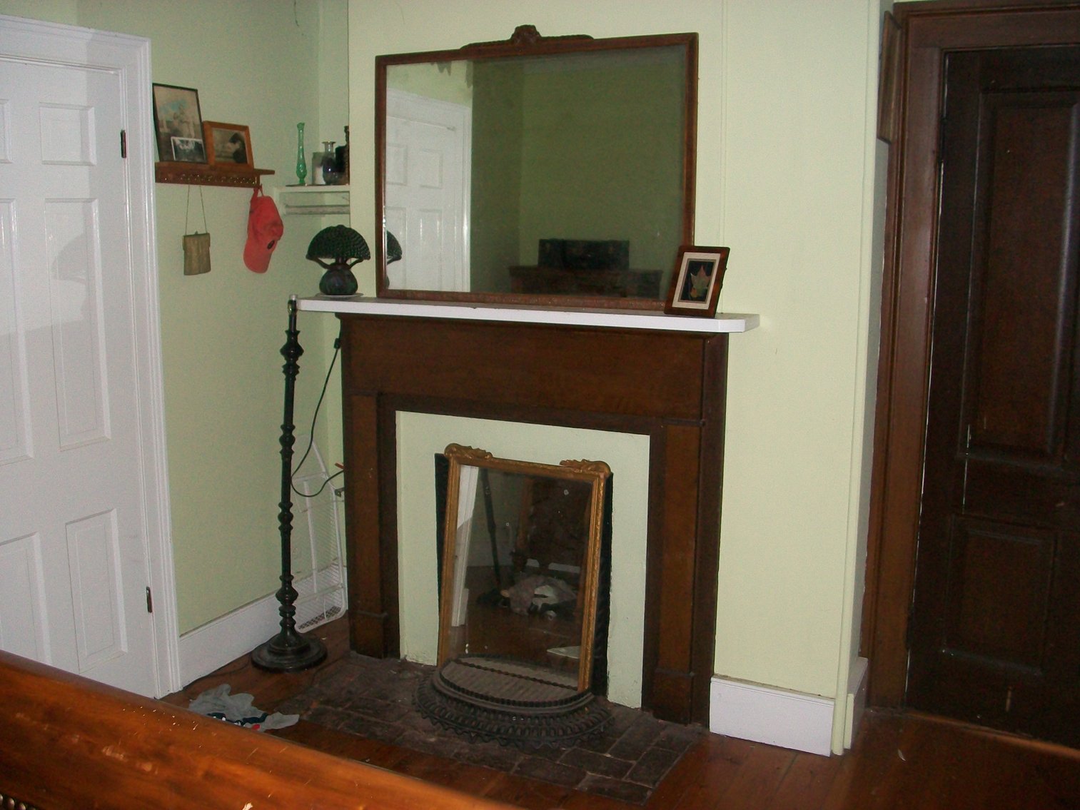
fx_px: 1061
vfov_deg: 41.8
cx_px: 540
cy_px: 405
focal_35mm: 34
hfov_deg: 54.0
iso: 160
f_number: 2.8
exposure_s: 1/60
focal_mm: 5.7
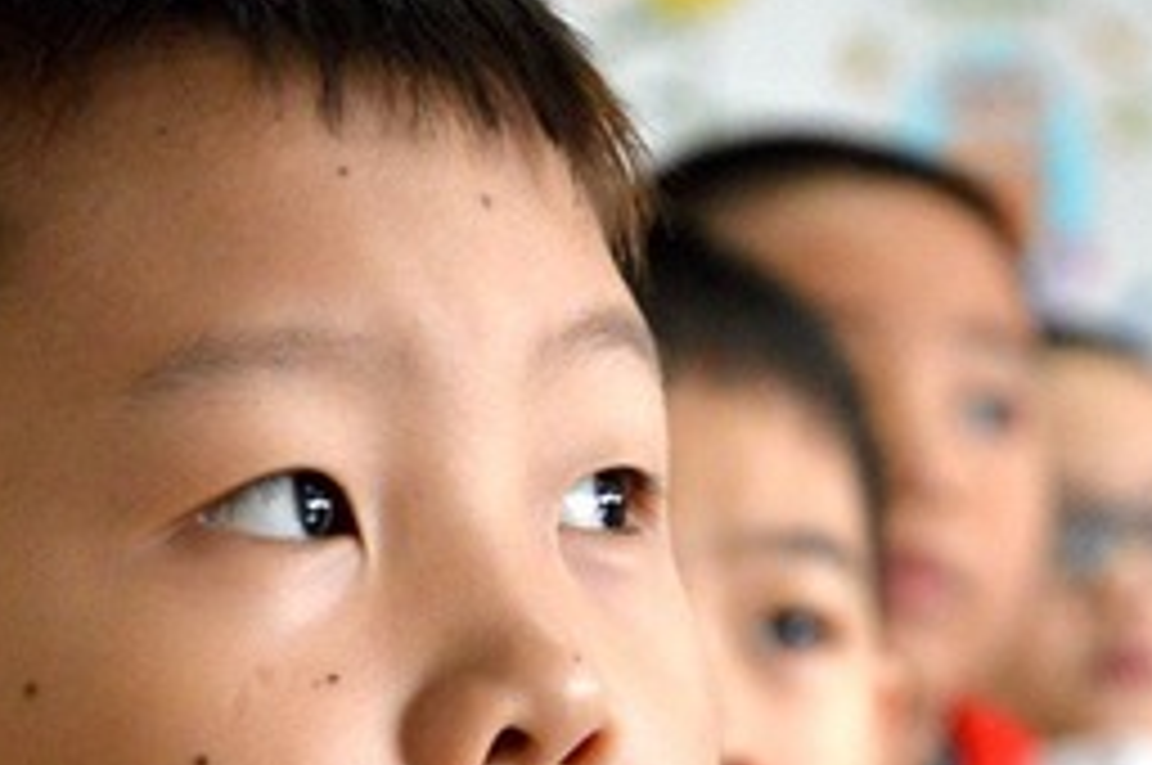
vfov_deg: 5.2
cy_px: 655
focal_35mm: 264
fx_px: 8443
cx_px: 760
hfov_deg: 7.8
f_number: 5.3
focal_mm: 75
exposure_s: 1/60
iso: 2800
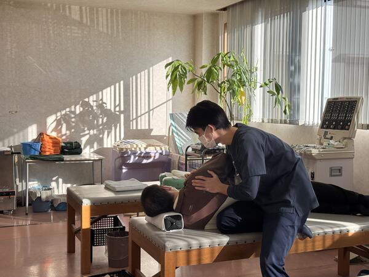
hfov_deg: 39.7
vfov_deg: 30.3
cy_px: 138
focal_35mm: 48
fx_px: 512
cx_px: 184
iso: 64
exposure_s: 1/645
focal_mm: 6.76
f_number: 1.78
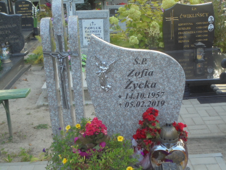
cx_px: 113
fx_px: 320
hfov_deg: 38.9
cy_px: 85
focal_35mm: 49
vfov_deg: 29.7
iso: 160
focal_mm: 8.9
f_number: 4.8
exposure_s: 1/30
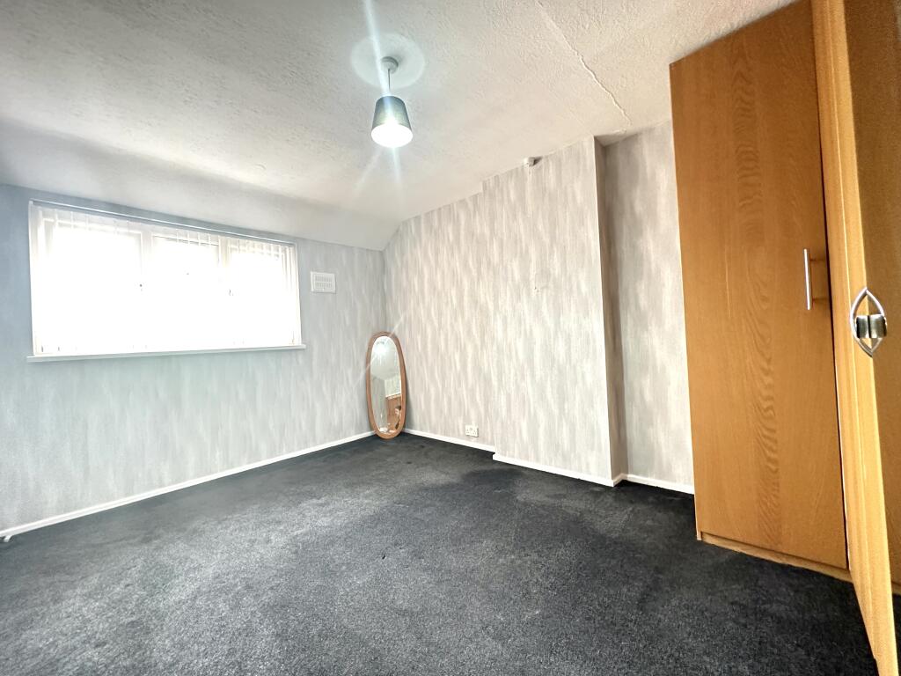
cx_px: 450
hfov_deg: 102.1
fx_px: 364
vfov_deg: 85.7
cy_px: 338
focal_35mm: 14
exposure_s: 1/60
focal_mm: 2.22
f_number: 2.2
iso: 640
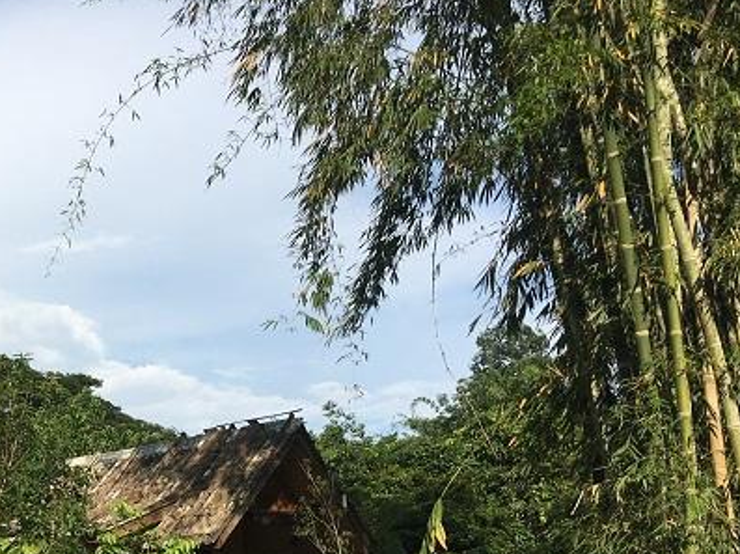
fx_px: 1260
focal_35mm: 59
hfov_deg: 30.6
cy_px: 514
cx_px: 16
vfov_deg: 24.0
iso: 25
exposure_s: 1/1748
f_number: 2.2
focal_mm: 4.15
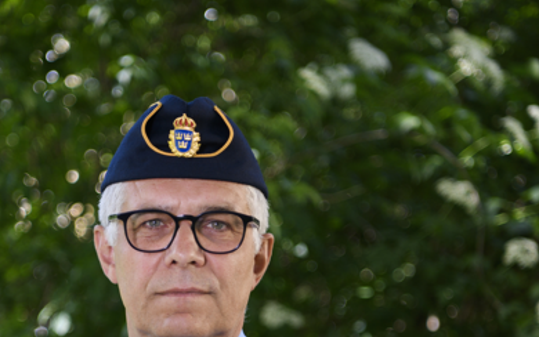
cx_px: 205
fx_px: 1558
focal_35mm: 106
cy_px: 318
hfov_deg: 19.6
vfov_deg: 12.2
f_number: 2.8
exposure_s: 1/500
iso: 400
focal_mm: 58
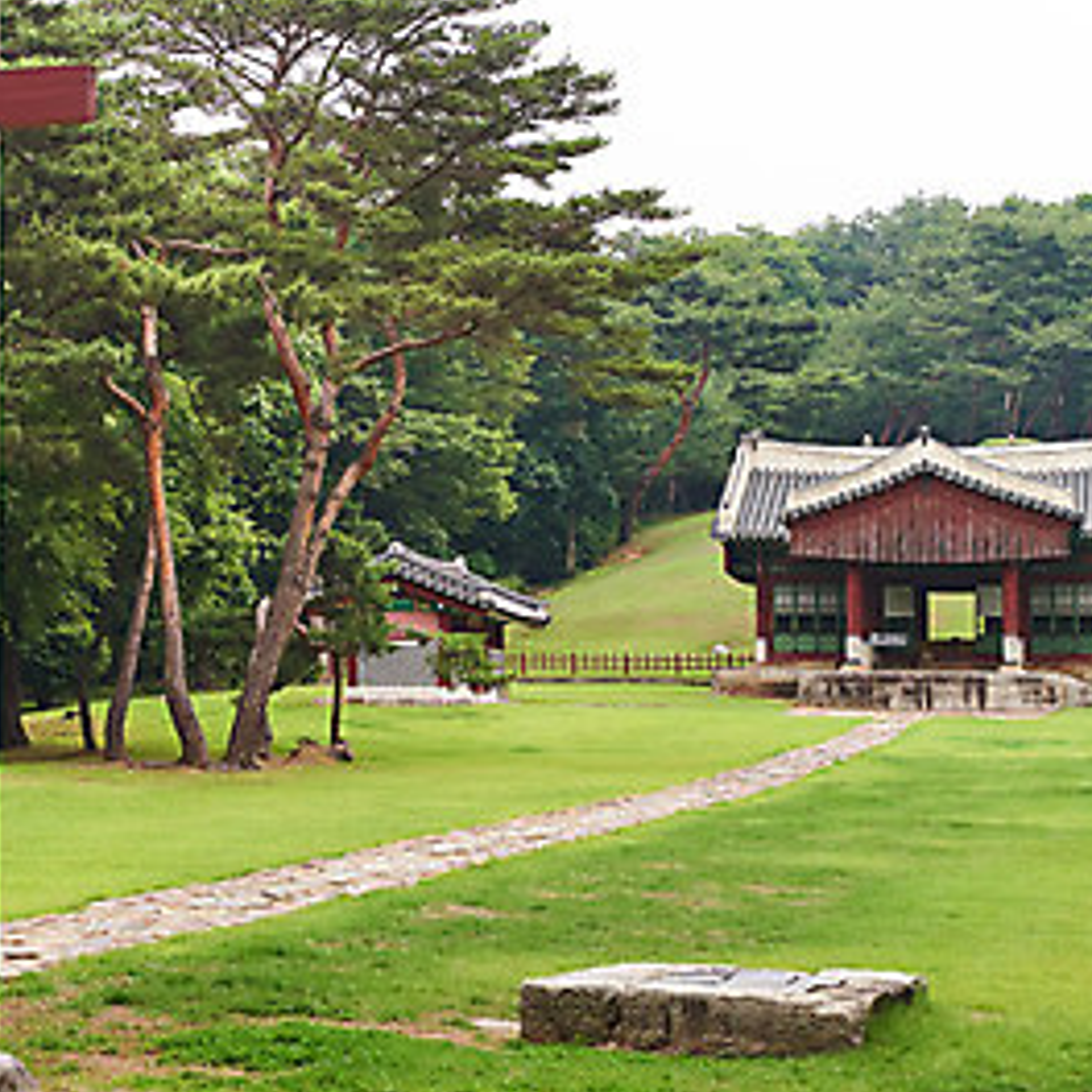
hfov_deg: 20.0
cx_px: 93
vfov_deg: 20.3
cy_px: 376
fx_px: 3034
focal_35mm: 85
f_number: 5
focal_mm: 44
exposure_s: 1/800
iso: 400
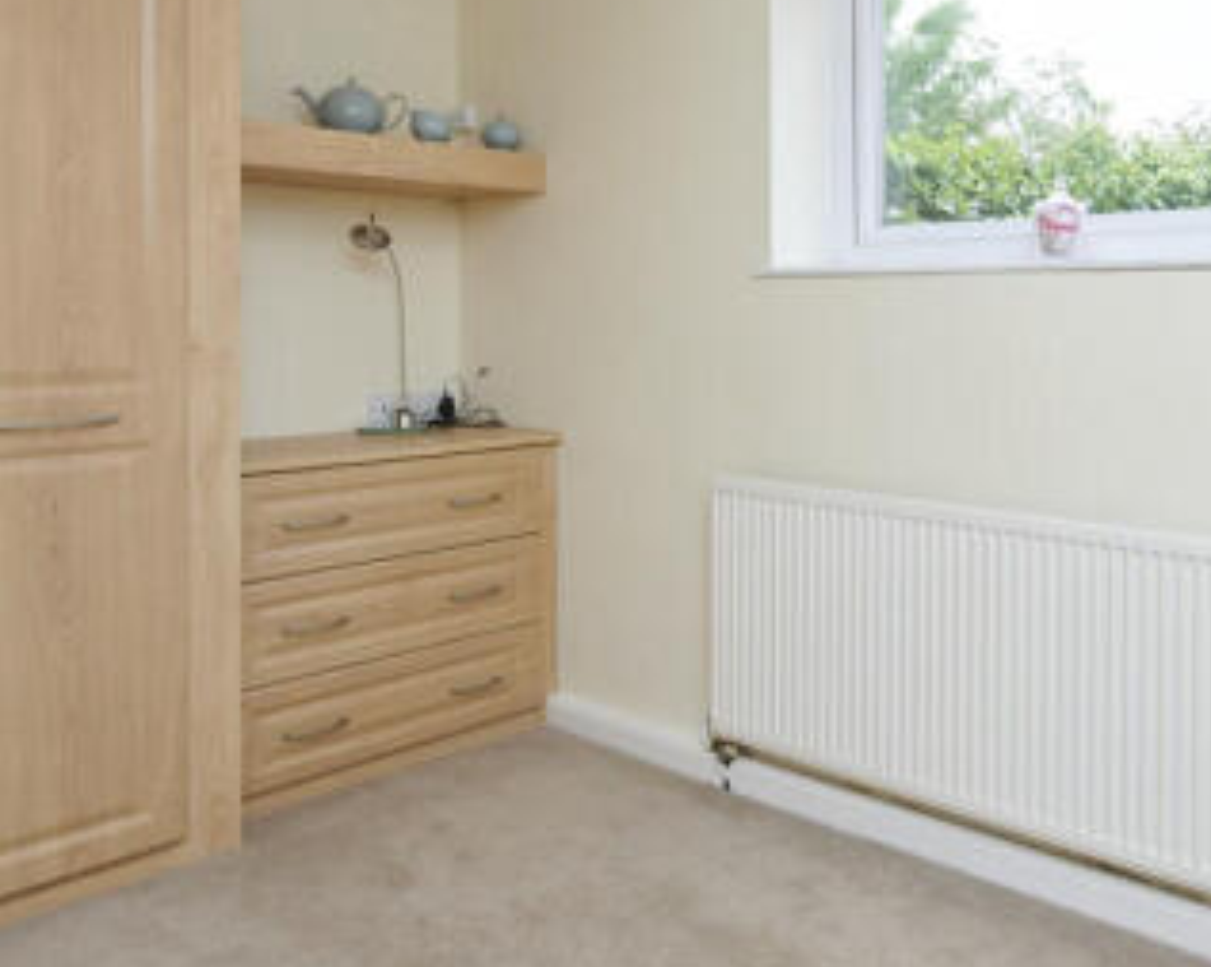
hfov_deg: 51.4
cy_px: 346
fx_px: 1182
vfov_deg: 44.0
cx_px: 942
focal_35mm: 33
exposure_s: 1/160
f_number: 8
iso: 500
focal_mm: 17
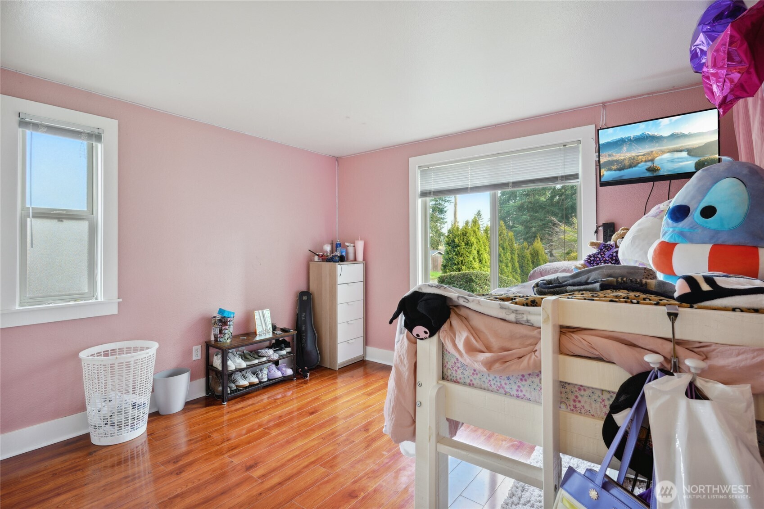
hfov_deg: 93.3
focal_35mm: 17
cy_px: 254
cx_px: 382
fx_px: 361
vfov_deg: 70.4
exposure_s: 1/15
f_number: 8
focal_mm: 17
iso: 400
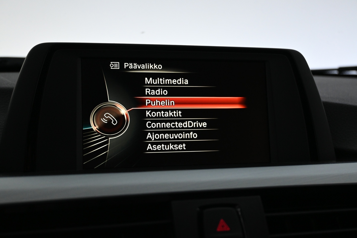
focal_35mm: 45
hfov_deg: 43.6
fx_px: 446
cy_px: 119
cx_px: 178
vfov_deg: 29.9
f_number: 4.8
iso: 1800
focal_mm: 30
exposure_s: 1/50
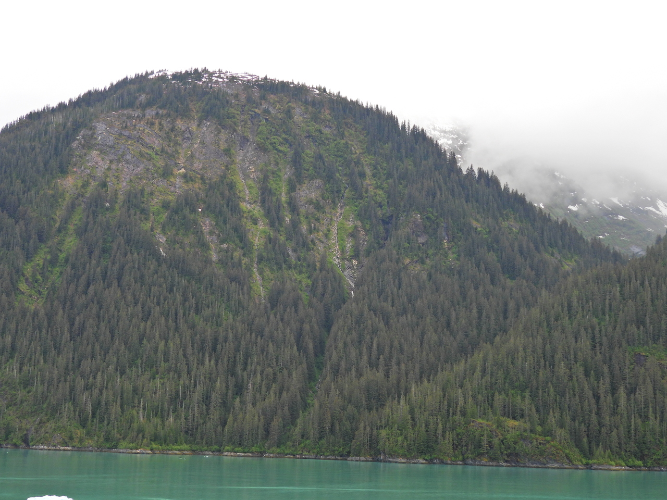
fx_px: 963
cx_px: 334
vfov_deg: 29.1
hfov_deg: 38.2
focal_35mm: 50
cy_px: 250
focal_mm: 8.9
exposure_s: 1/200
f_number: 3.5
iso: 100
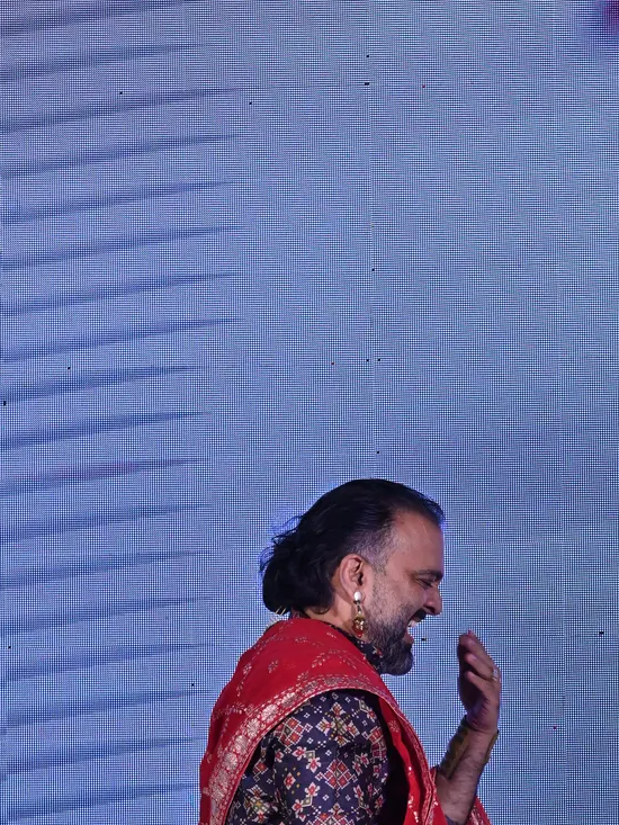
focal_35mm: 214
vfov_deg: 9.2
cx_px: 698
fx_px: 5101
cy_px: 772
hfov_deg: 6.9
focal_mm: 85
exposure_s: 1/250
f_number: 5.6
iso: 1250
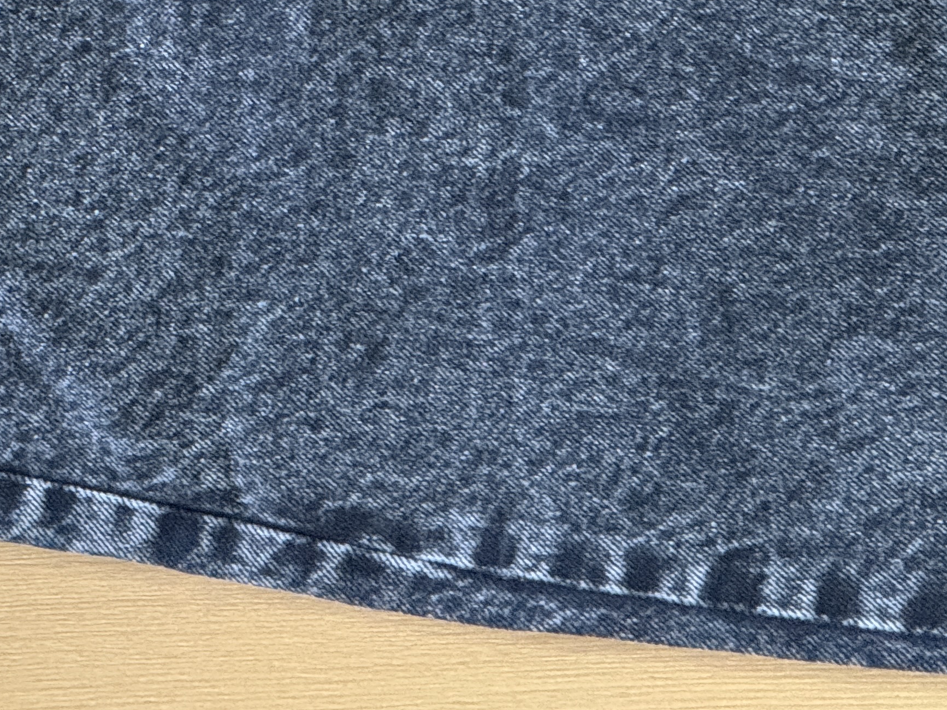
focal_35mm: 279
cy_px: -91
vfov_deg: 5.3
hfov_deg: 7.1
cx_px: 70
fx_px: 7634
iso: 800
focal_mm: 15.66
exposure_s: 1/100
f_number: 2.8
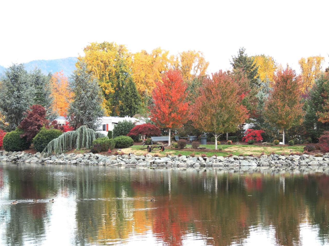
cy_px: 122
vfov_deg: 12.2
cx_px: 164
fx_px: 1150
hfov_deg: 16.3
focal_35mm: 121
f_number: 4.2
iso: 100
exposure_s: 1/160
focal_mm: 21.4
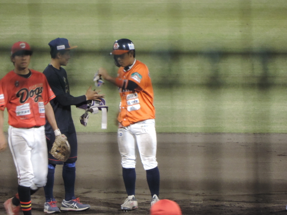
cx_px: 144
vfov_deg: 1.9
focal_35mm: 800
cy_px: 108
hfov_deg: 2.5
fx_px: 6633
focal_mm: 142.6
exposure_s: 1/40
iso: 800
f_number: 5.2
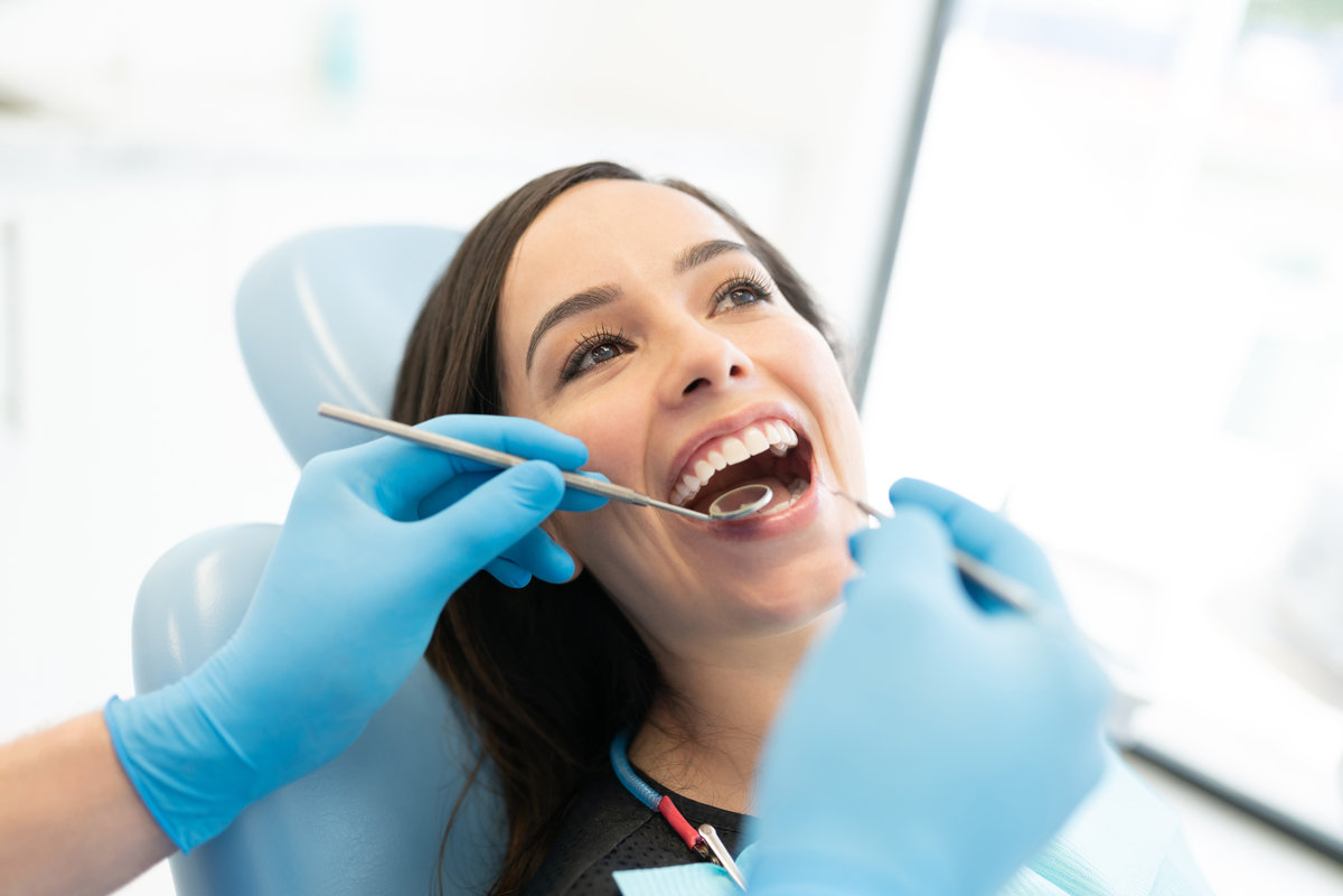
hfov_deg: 54.4
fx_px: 1306
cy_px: 448
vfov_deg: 37.9
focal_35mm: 35
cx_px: 672
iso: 200
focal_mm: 35
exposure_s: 1/160
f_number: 1.8
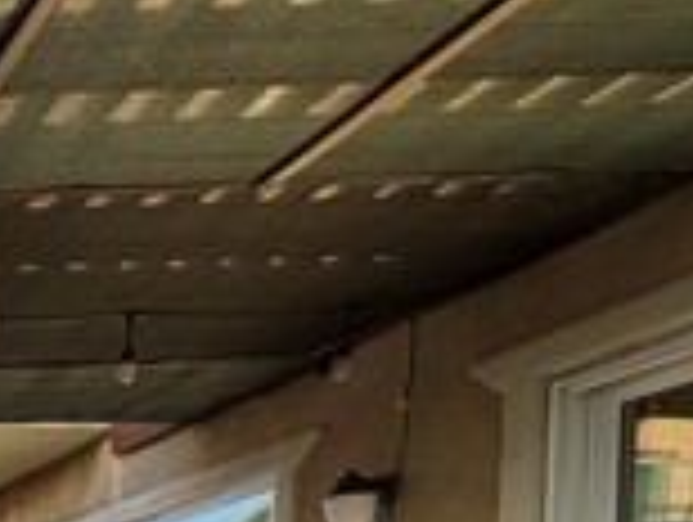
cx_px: -526
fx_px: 1163
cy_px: 783
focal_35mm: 58
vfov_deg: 21.3
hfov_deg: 22.0
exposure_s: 1/224
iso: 40
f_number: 2.2
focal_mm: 2.22
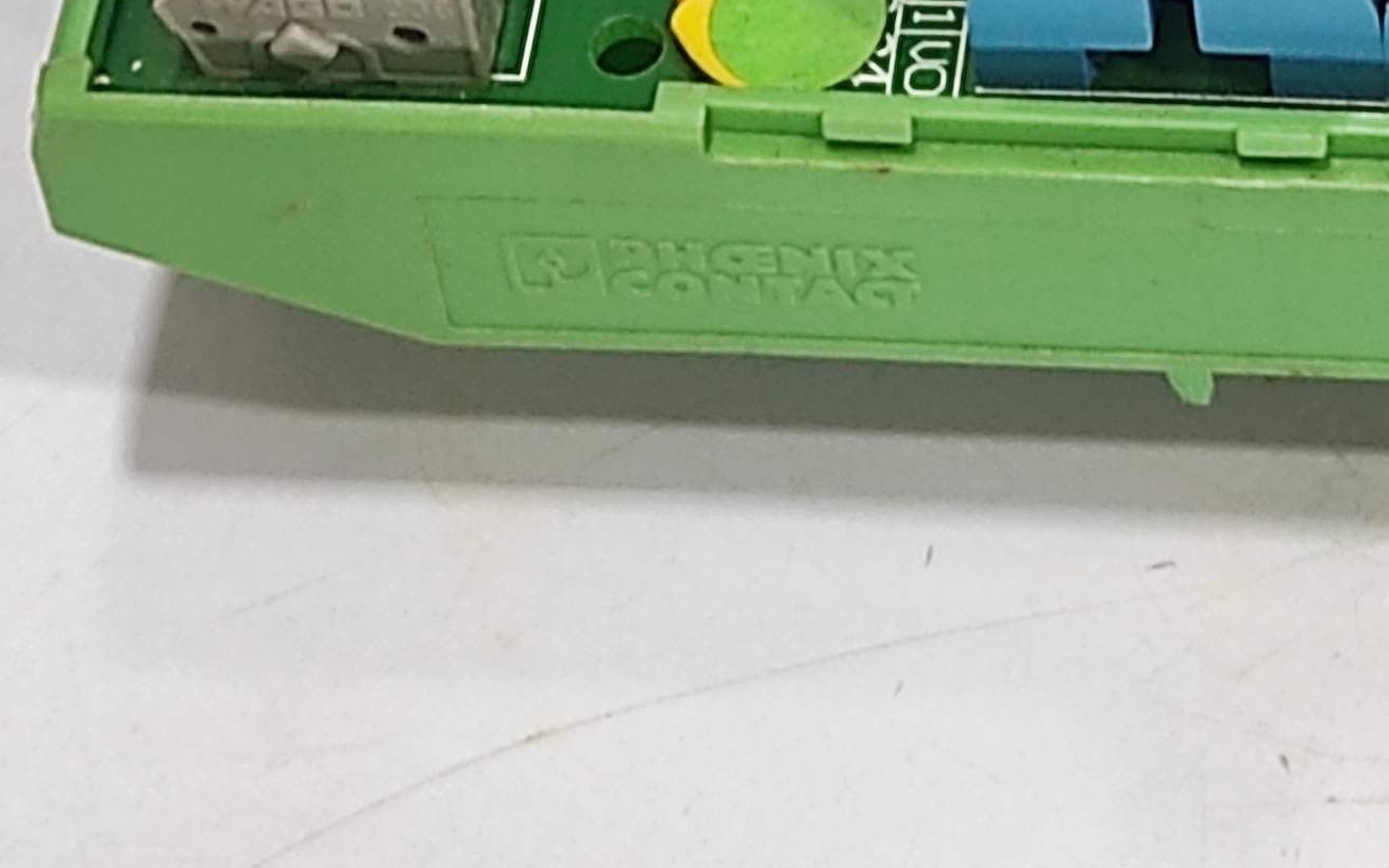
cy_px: -975
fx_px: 3558
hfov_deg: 21.4
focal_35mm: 94
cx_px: 1333
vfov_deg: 12.1
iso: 371
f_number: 1.89
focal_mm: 5.43
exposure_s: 1/33
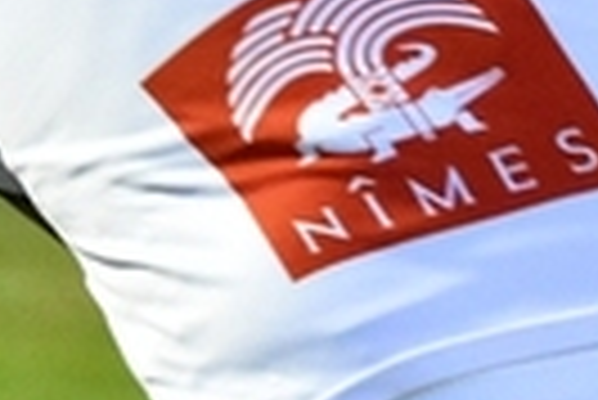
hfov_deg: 1.4
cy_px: 261
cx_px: 252
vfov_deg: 0.9
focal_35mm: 1486
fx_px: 24711
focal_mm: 165
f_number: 5.6
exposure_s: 1/500
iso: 6400
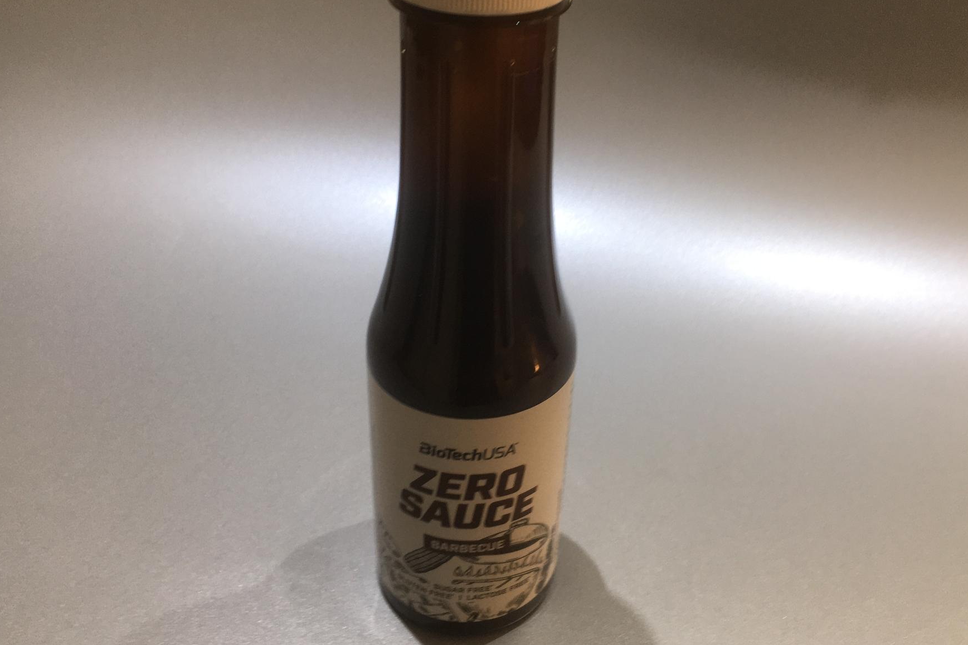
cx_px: 503
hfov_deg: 54.4
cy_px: 265
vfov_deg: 37.7
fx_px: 941
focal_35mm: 35
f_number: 2.2
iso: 32
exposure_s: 1/50
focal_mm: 4.15
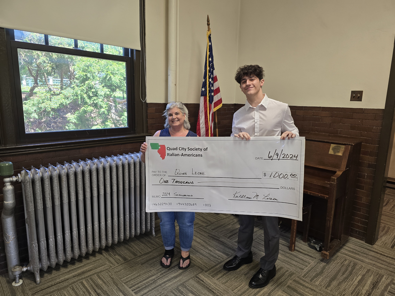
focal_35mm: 23
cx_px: 198
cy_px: 148
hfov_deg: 73.9
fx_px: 262
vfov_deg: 58.9
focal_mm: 6.3
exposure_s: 1/120
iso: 125
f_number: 1.7
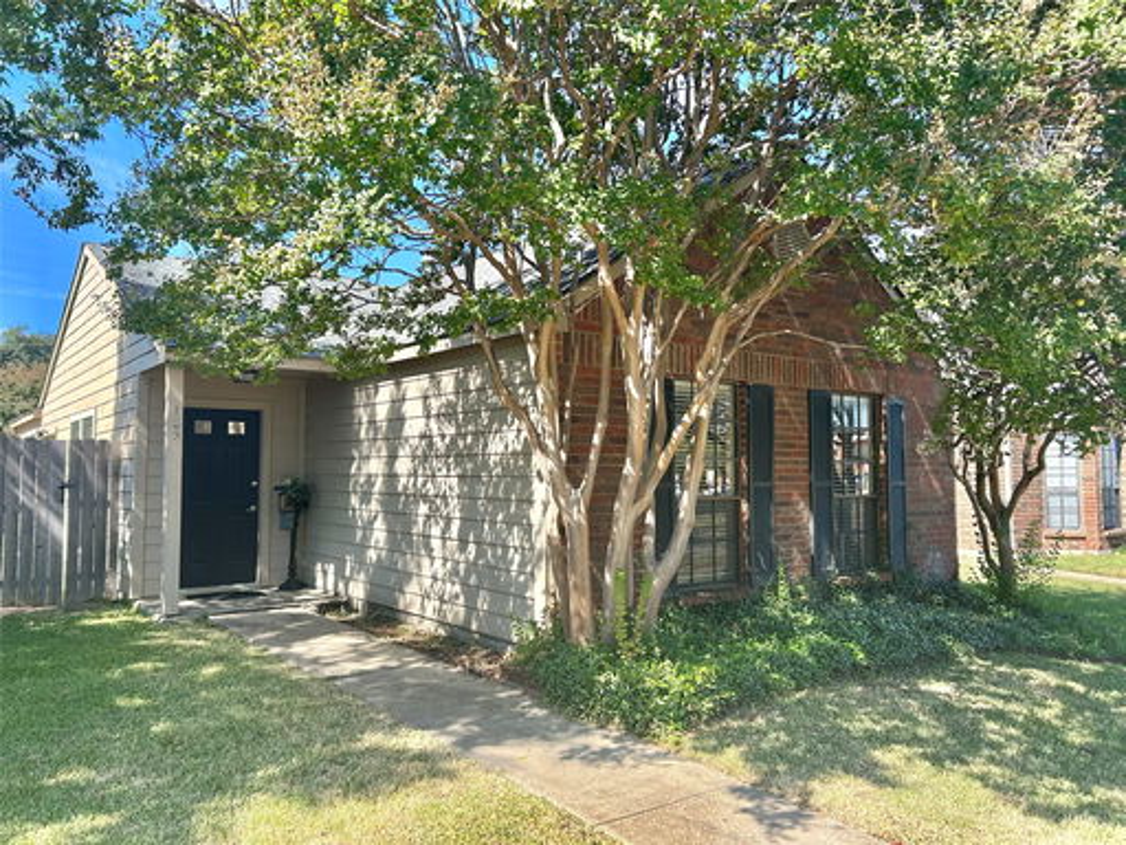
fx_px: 846
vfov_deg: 53.1
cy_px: 422
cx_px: 563
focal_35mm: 26
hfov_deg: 67.3
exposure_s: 1/940
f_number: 1.5
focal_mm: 5.7
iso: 50
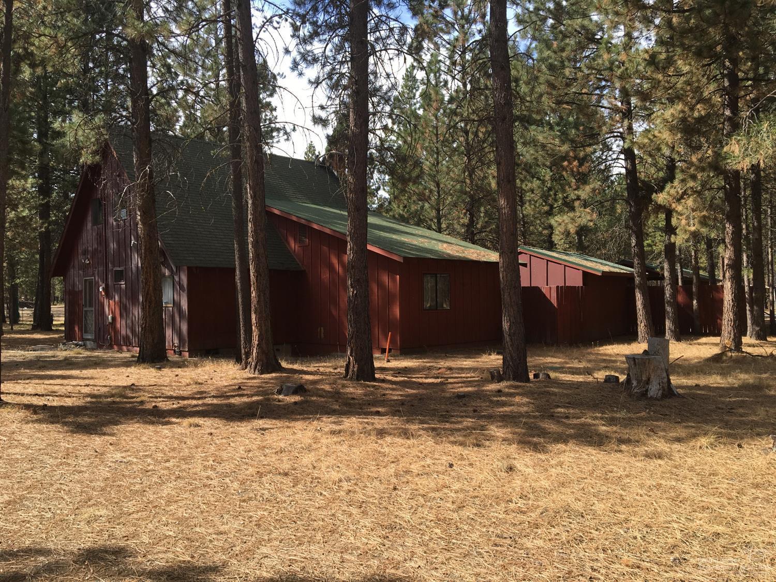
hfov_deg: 61.7
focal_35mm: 29
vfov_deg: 48.2
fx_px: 650
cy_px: 291
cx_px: 388
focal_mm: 4.15
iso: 25
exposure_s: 1/545
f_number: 2.2
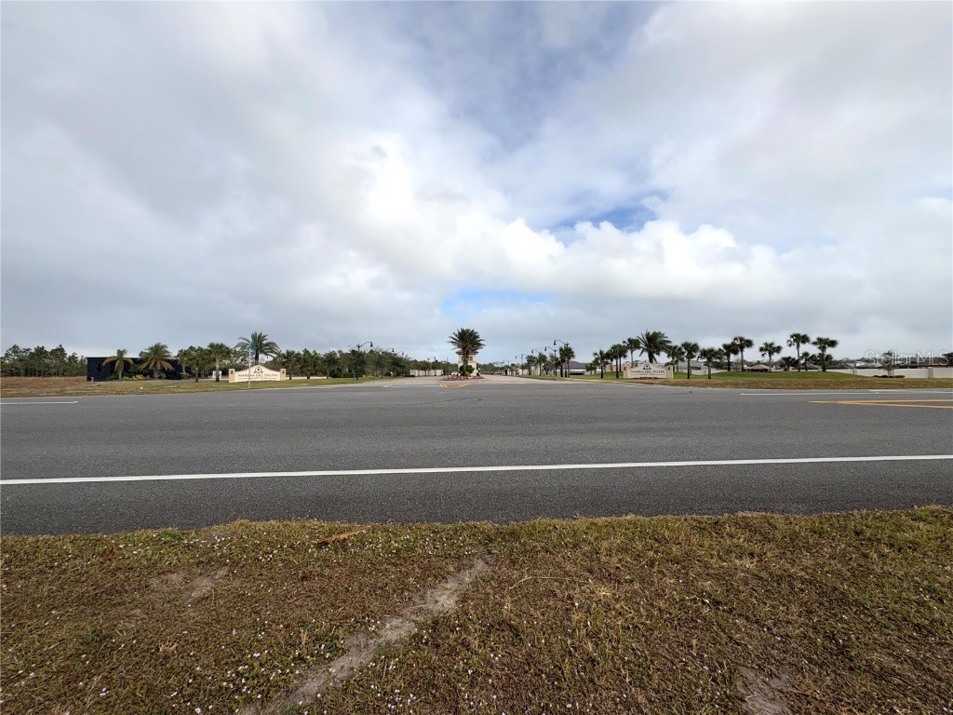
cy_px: 358
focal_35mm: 14
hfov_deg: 102.1
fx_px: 385
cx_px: 476
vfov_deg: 85.7
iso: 50
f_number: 2.2
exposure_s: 1/2584
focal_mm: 2.22
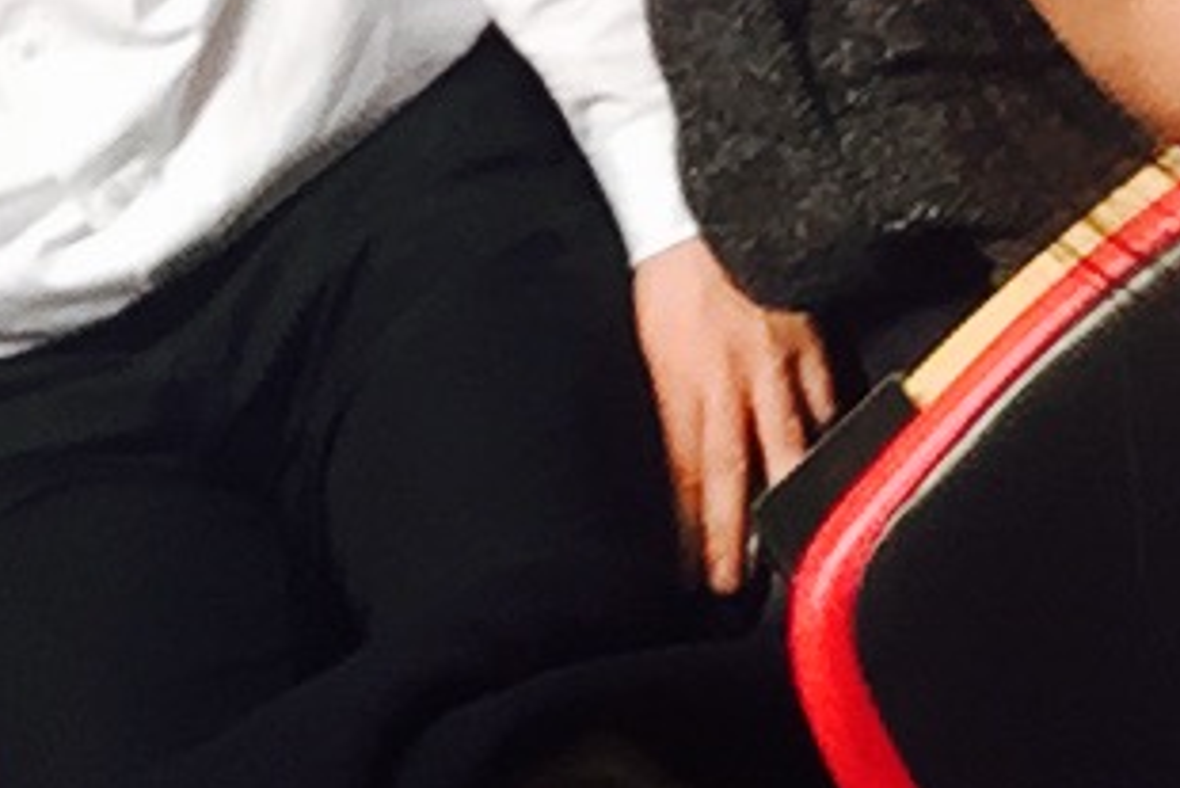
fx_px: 4361
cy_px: -594
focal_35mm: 133
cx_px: 453
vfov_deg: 9.8
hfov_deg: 15.4
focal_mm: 2.65
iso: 125
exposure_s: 1/30
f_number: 2.2
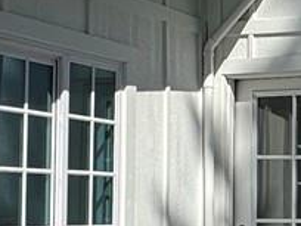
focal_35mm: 110
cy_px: 168
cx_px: 437
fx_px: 956
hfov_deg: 16.5
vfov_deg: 13.4
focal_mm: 2.22
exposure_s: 1/3906
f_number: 2.2
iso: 50
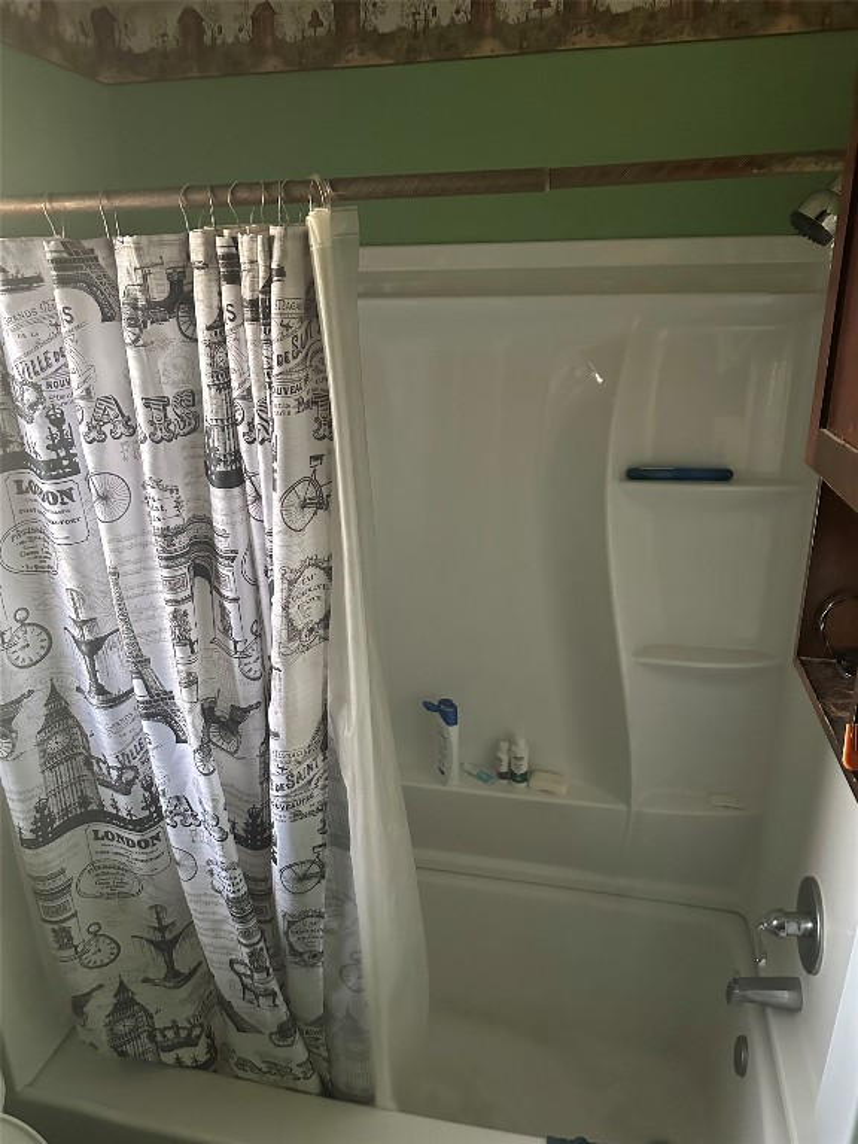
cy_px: 572
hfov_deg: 56.8
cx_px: 429
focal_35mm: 24
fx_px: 793
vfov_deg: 71.6
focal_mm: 6.86
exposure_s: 1/57
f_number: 1.78
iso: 1000
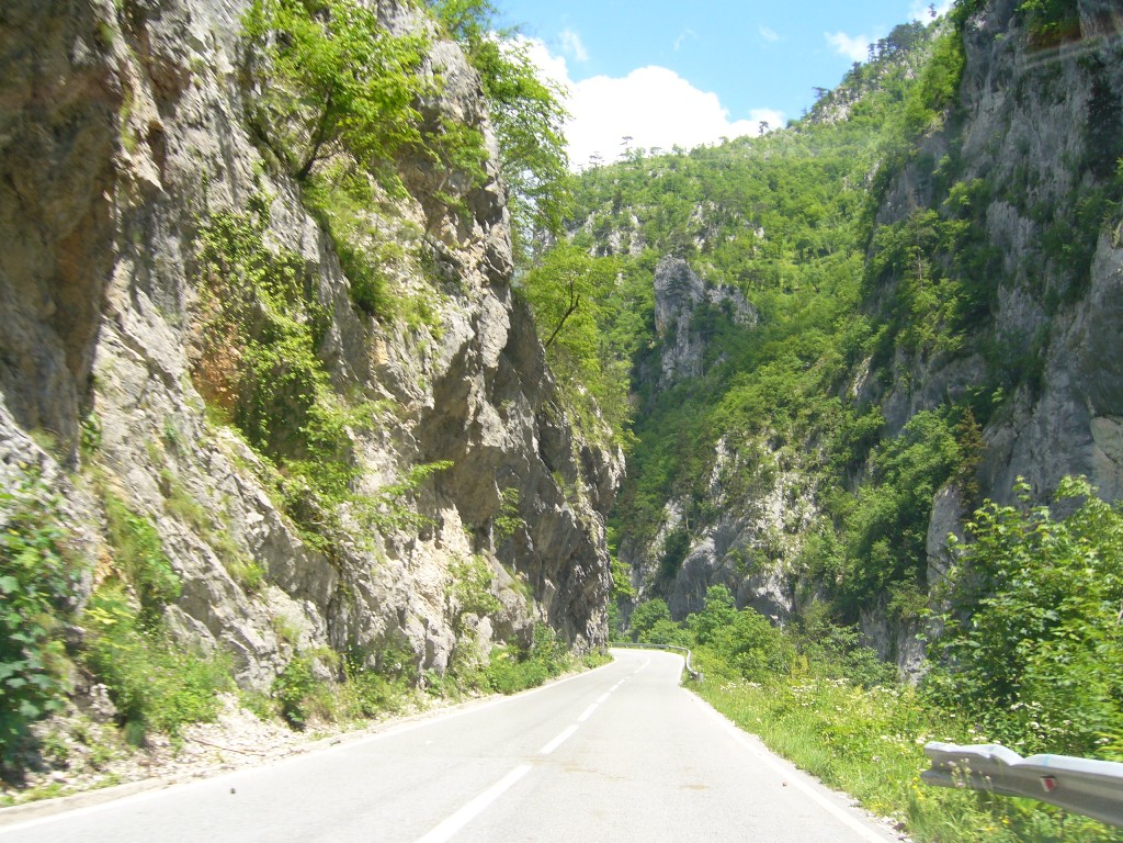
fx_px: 1135
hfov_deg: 52.6
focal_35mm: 35
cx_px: 562
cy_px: 422
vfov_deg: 40.7
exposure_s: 1/125
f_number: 5.6
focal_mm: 5.8
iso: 80
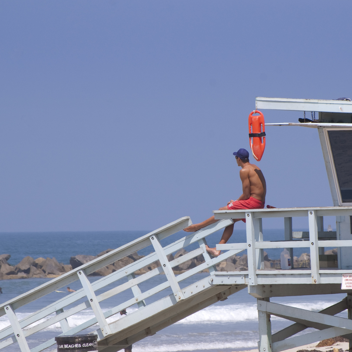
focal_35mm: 383
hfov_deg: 4.6
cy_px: 176
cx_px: 212
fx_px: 4406
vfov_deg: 4.6
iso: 200
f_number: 8
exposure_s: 1/500
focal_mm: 200
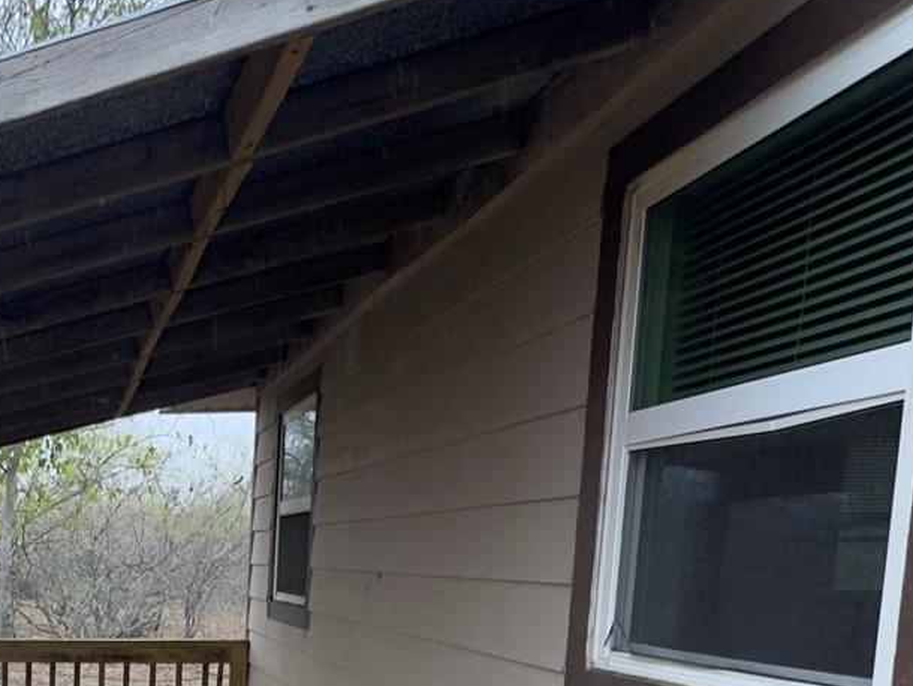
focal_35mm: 47
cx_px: -166
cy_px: 722
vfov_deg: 28.5
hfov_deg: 33.4
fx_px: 1240
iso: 40
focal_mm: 2.22
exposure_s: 1/134
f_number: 2.2
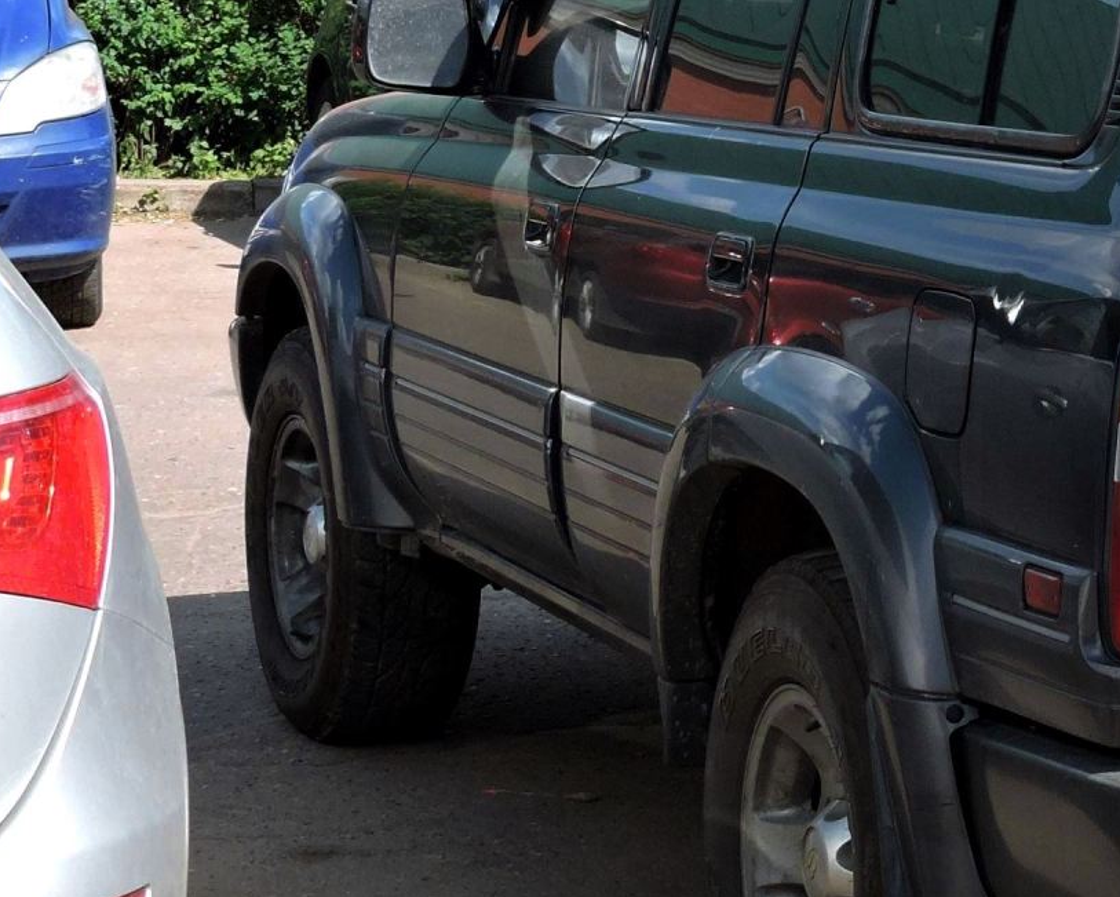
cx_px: 1321
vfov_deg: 12.8
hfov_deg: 15.5
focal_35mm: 120
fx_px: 3979
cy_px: 238
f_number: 4
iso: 100
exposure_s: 1/400
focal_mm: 9
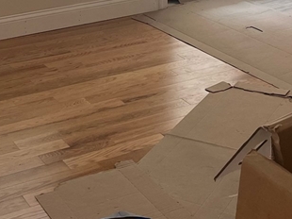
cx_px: 144
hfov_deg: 22.8
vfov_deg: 16.2
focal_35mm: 86
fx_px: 725
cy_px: -68
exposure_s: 1/120
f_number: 1.6
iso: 80
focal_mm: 5.1
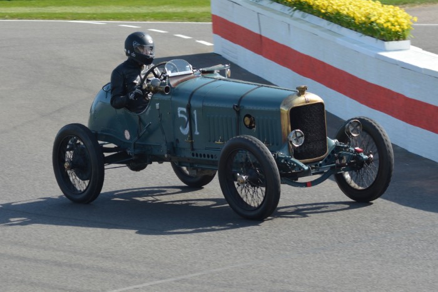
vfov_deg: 7.9
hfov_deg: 11.8
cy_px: 146
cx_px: 219
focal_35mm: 174
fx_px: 2117
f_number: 9
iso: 400
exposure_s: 1/500
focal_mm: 116
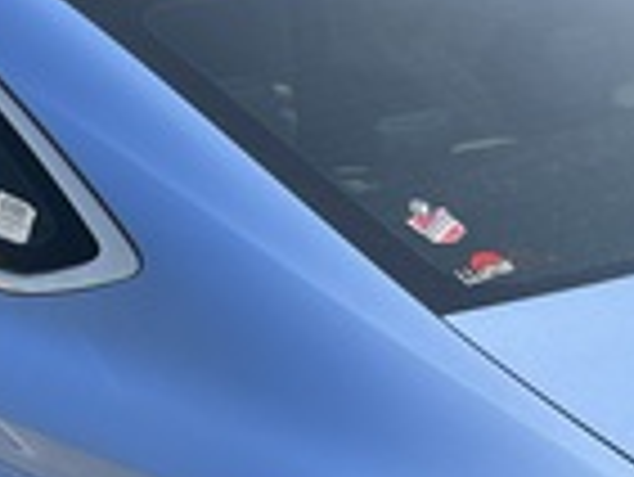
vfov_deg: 17.1
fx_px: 1540
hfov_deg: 23.2
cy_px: 511
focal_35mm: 84
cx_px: 250
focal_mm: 5.1
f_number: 1.6
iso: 50
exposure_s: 1/3521
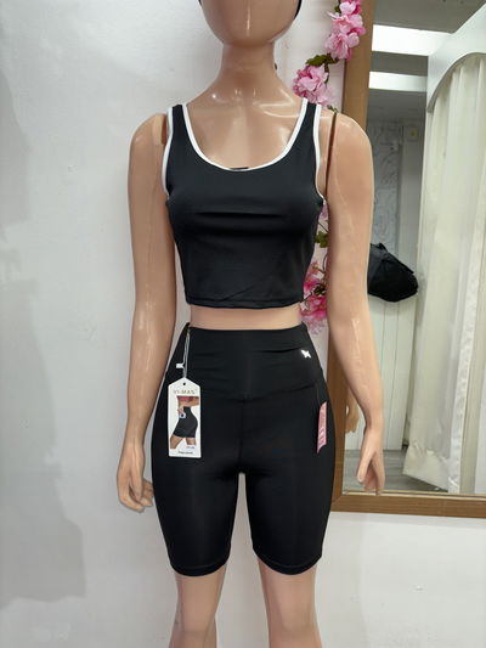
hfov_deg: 53.1
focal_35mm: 26
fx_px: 487
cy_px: 324
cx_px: 243
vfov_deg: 67.3
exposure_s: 1/31
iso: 50
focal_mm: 5.96
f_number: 1.6
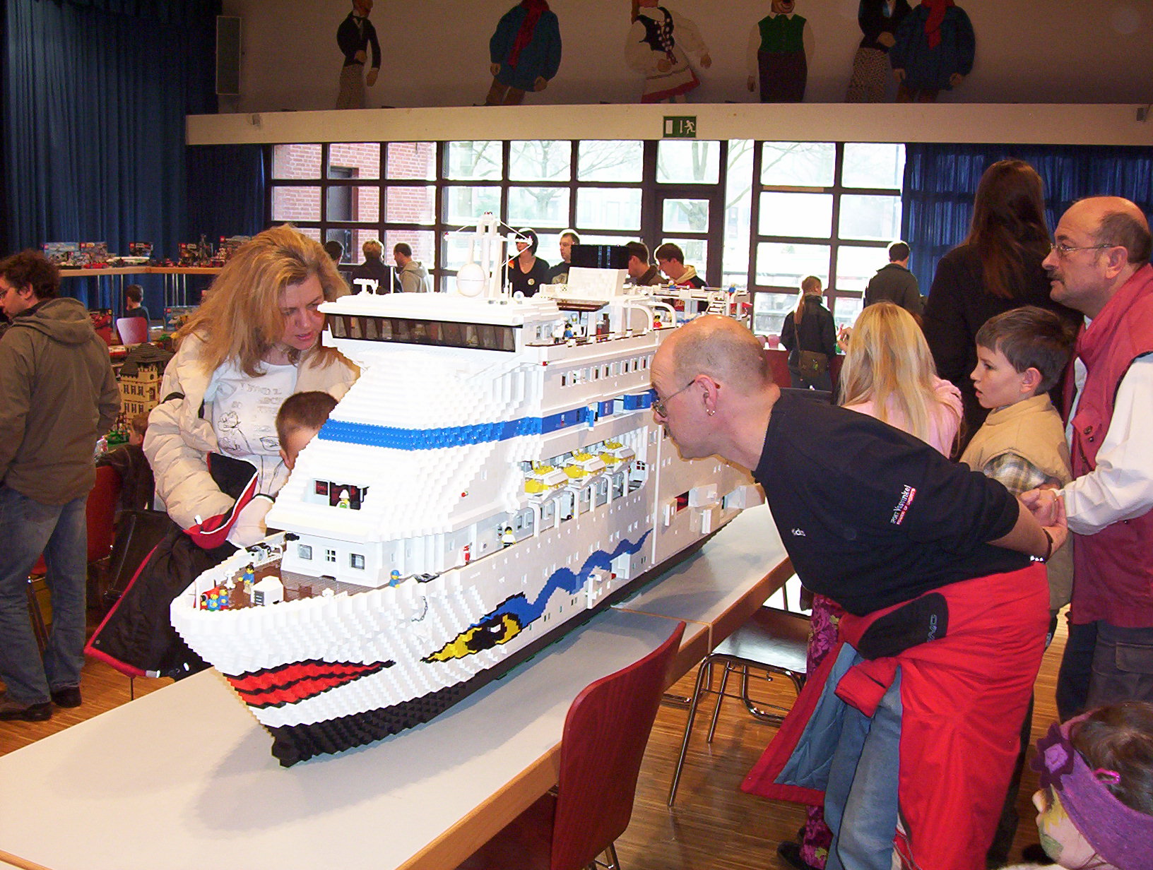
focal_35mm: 43
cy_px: 435
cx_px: 576
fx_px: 1436
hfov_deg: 43.8
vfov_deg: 33.7
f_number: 2.73
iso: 140
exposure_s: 1/60
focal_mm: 5.77
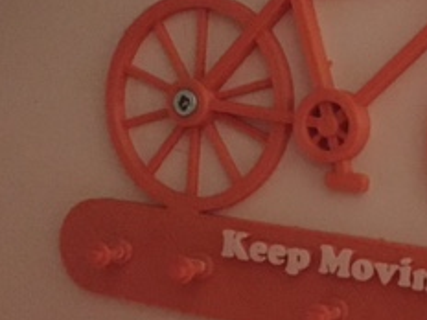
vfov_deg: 18.3
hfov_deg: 24.1
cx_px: 339
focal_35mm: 80
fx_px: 987
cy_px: 232
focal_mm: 4.15
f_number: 2.2
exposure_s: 1/15
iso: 1250
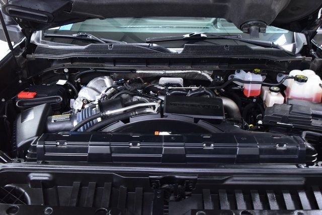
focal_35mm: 36
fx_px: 322
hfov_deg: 53.1
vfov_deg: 36.9
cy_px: 108
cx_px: 161
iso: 1600
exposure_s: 1/15
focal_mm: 24
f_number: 5.6
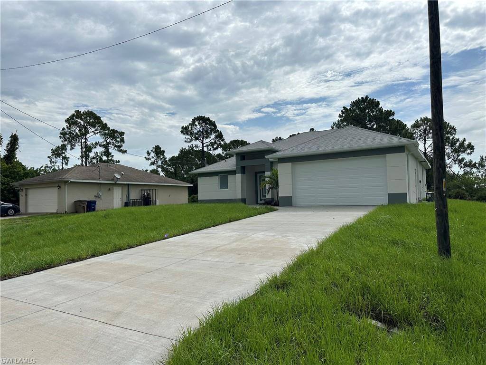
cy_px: 182
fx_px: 337
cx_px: 243
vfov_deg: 56.8
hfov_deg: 71.6
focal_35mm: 24
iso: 80
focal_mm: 6.86
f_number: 1.78
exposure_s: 1/10753
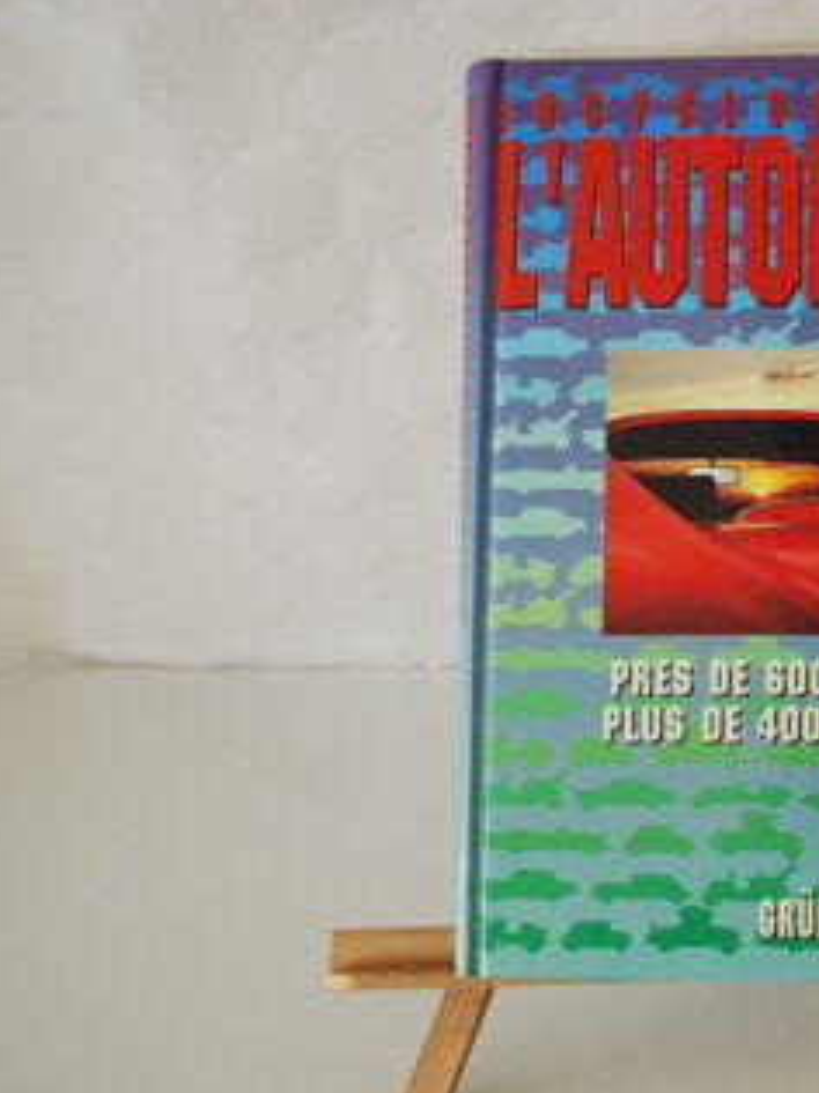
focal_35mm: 64
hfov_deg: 22.2
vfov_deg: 30.4
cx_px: 805
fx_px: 2012
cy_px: 546
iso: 1600
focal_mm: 29
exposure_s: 1/100
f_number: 4.8
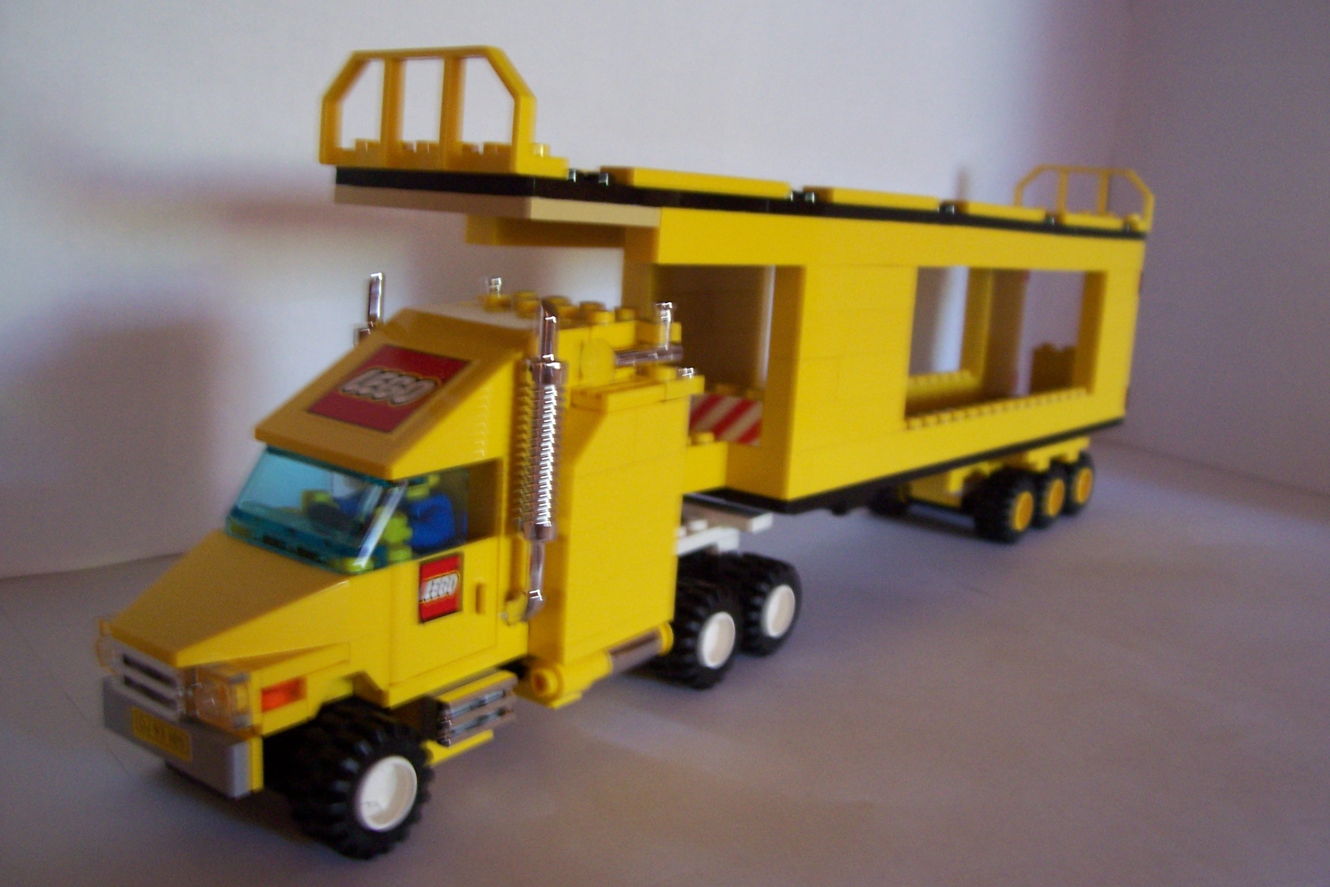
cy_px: 444
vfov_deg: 38.9
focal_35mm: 34
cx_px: 665
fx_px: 1256
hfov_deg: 55.8
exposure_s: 1/8
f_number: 2.7
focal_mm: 5.6
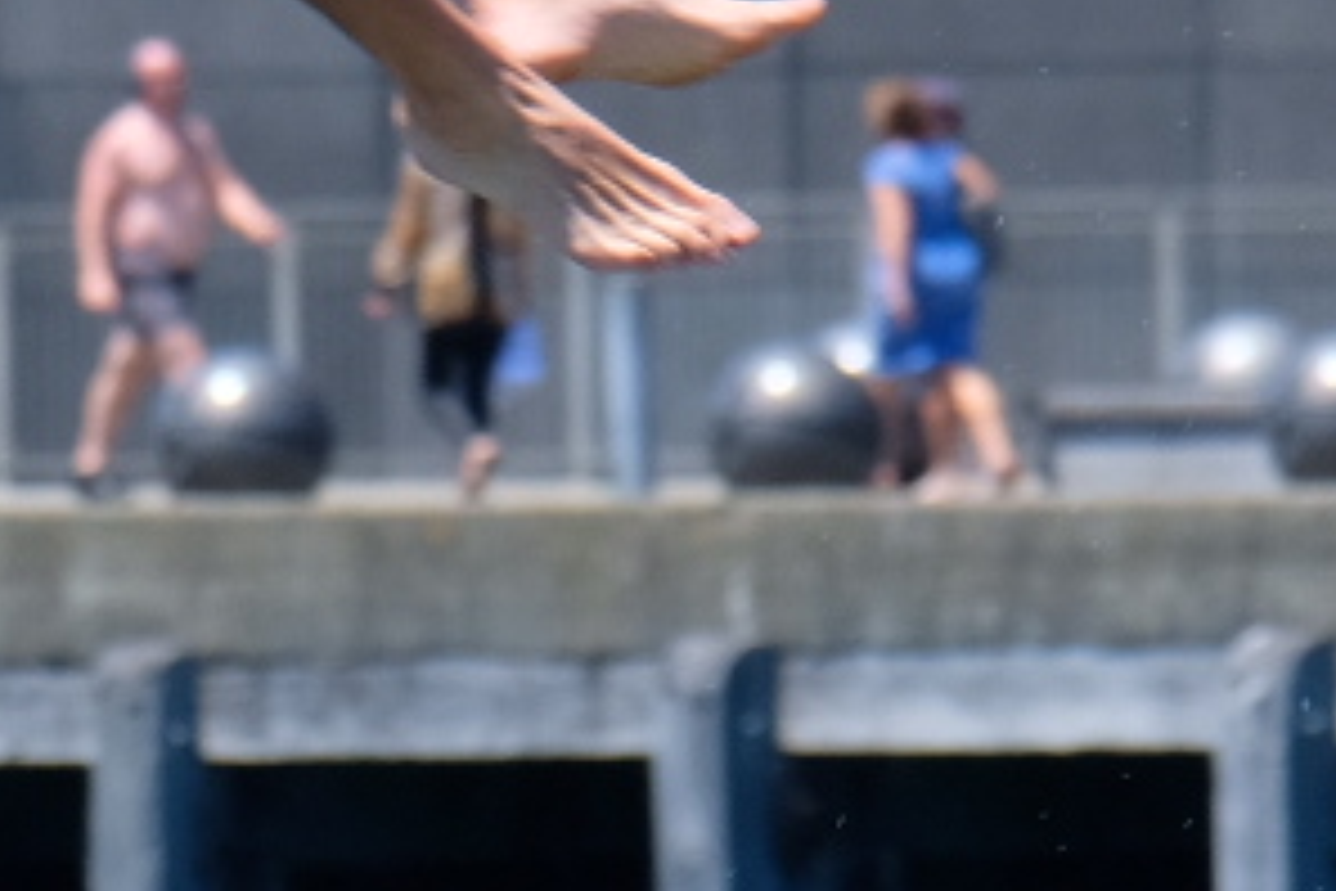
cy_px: 896
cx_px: -148
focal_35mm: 2066
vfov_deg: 0.7
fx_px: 76666
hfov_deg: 1.0
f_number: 8
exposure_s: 1/450
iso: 400
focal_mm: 230
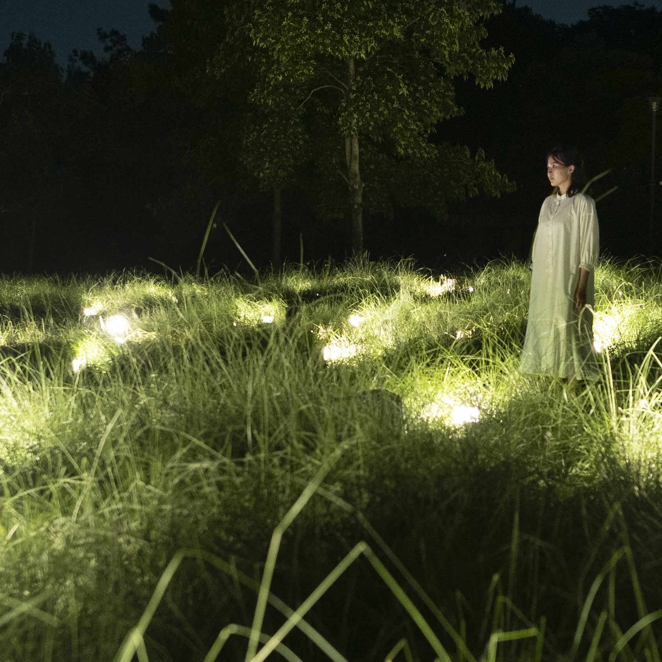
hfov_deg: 28.2
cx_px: 493
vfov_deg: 28.5
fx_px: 1298
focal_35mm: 60
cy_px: 412
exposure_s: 1/50
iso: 2500
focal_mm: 20
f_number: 2.5
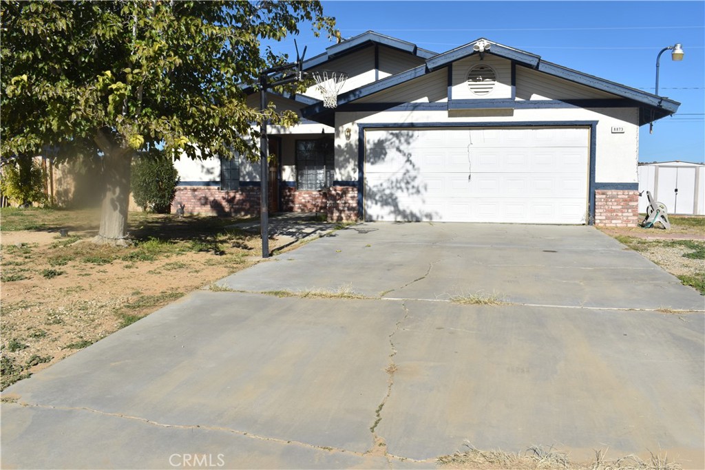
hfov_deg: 61.9
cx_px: 352
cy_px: 235
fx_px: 588
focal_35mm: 30
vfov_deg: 43.6
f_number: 11
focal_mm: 20
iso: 200
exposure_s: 1/500
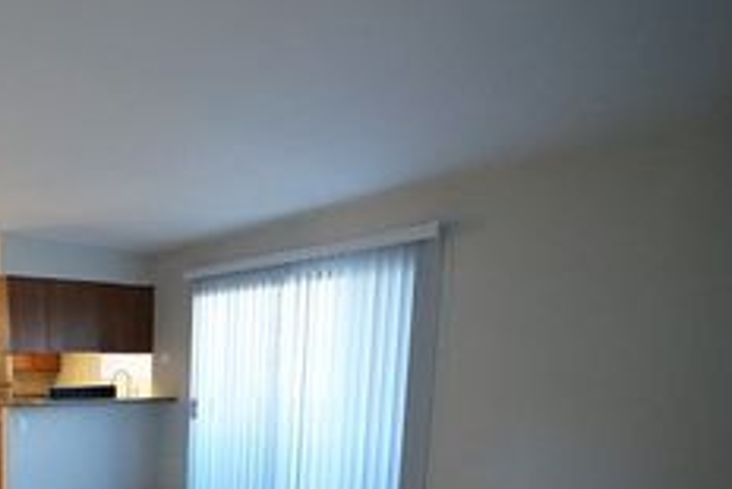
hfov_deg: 54.4
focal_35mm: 28
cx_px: 38
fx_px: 570
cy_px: 443
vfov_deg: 42.5
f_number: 5.6
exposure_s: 1/250
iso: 8000
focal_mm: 13
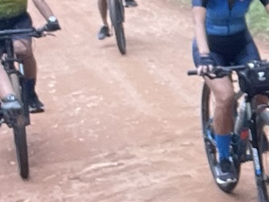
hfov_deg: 12.9
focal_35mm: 142
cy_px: 36
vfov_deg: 10.4
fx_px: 1103
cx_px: 453
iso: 64
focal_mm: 2.71
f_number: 2.2
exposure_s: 1/121
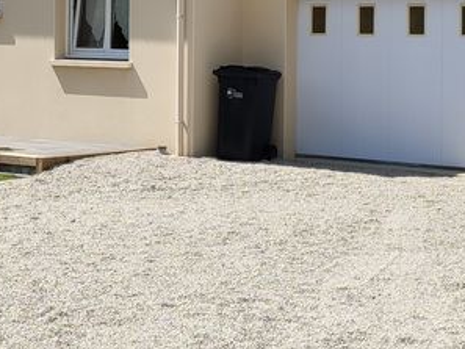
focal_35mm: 105
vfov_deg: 14.0
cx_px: 17
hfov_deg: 18.3
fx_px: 1411
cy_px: 27
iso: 112
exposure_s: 1/1479
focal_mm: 4.75
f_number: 1.75
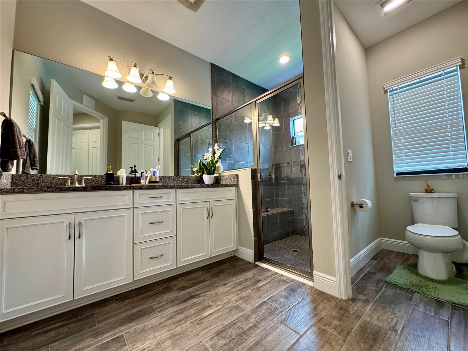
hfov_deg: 102.1
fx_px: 189
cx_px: 234
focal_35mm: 14
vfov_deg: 85.7
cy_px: 176
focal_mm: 2.22
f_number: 2.2
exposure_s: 1/60
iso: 200
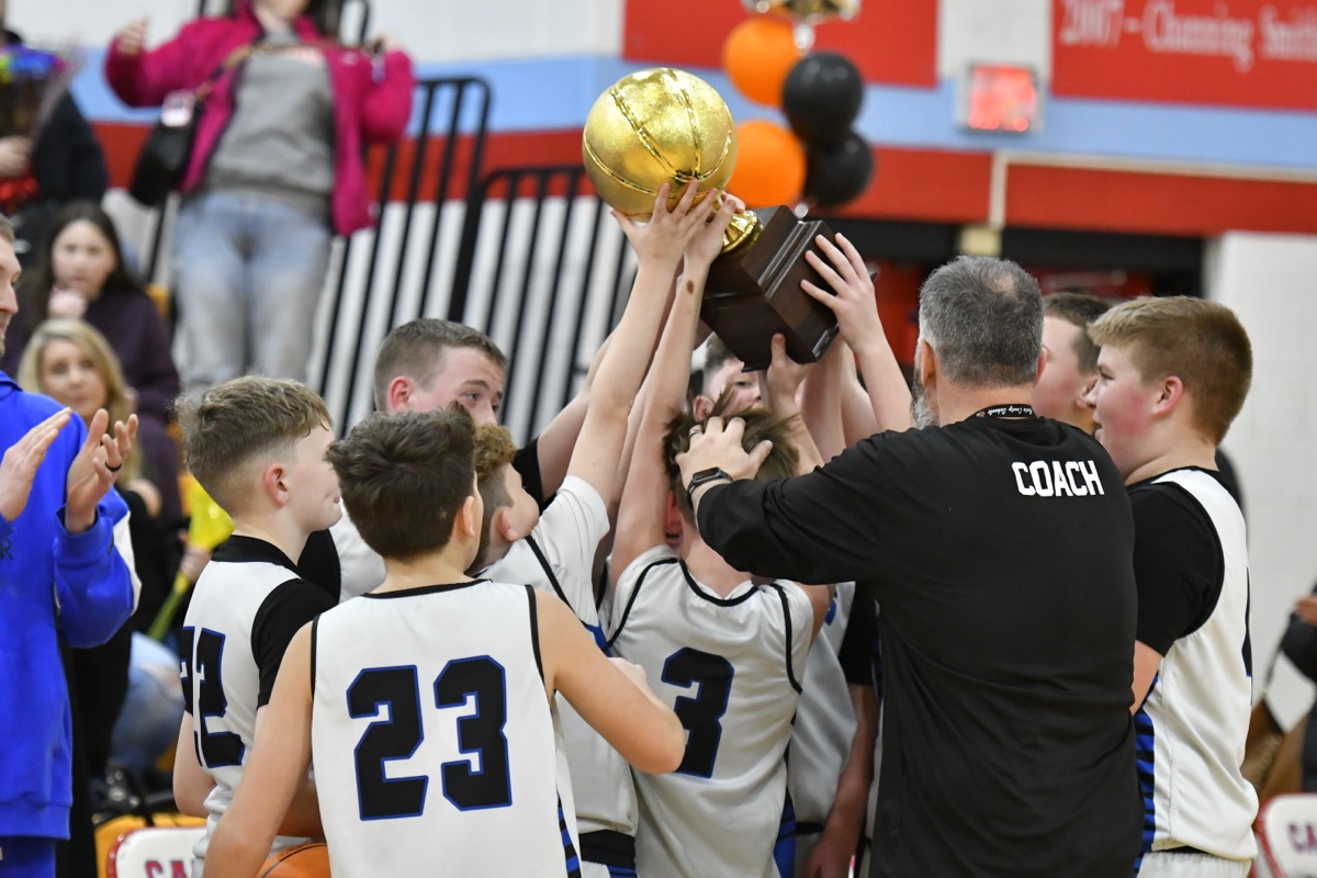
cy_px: 439
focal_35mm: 174
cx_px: 658
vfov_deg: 7.9
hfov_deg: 11.8
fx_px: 6365
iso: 4500
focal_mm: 116
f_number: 2.8
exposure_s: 1/1250
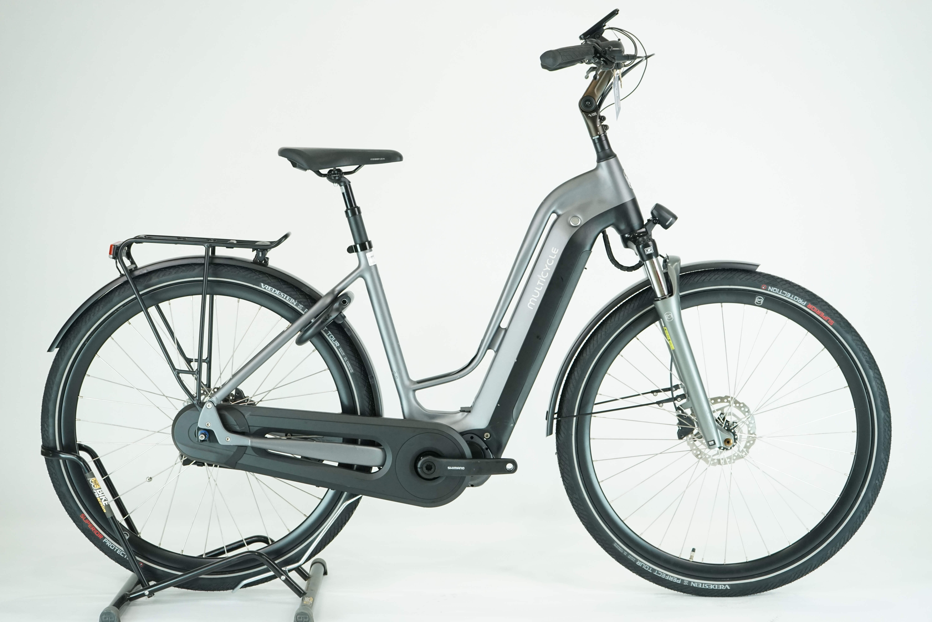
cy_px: 311
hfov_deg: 35.1
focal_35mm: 57
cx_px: 466
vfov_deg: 23.8
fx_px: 1476
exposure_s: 1/200
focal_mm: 57
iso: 1600
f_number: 5.6
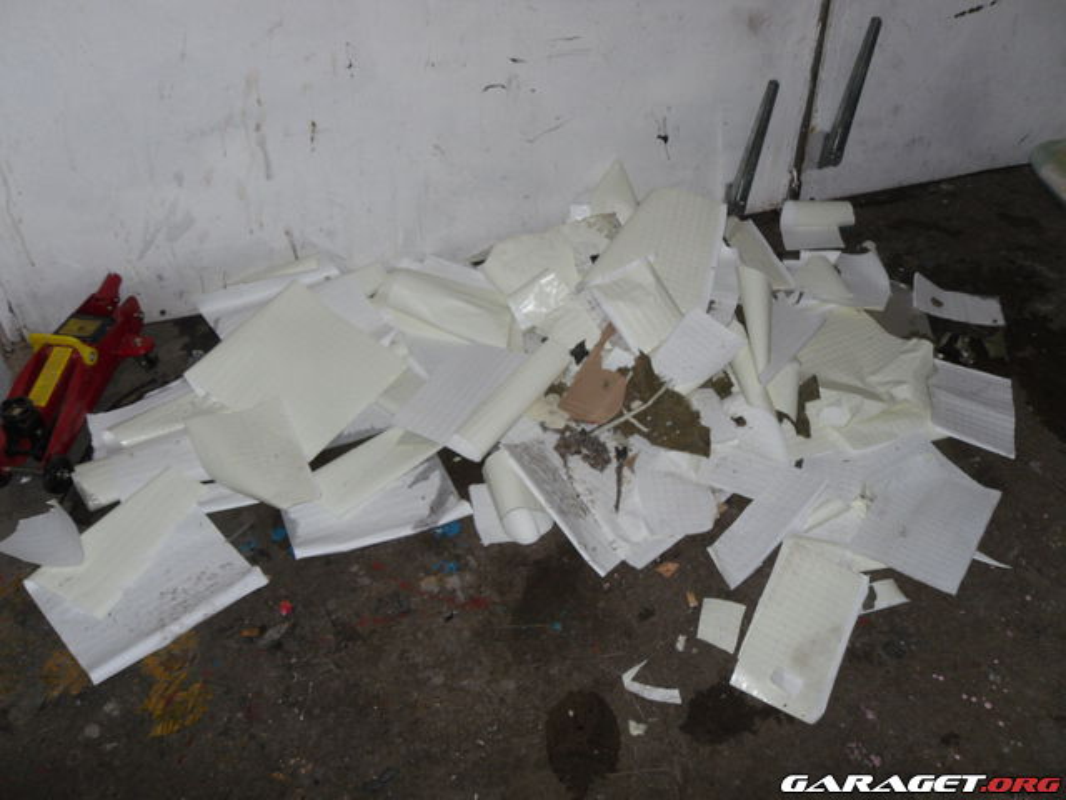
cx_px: 533
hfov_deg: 52.6
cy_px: 400
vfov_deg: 40.7
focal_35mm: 35
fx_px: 1078
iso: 80
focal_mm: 6.3
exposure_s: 1/45
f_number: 3.5
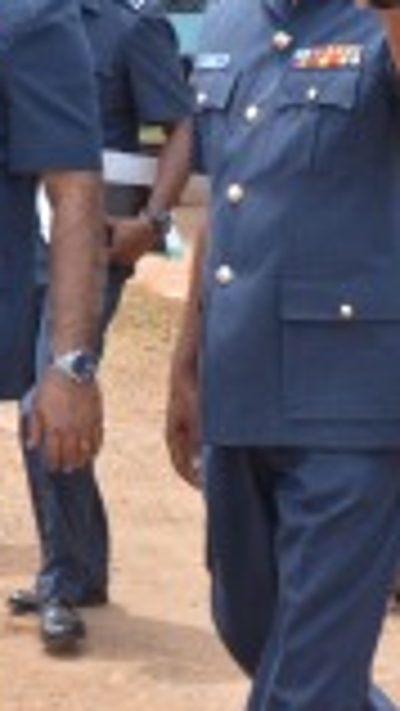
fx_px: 2694
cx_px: 211
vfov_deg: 15.0
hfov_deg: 8.5
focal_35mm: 143
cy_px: 387
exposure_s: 1/160
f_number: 8
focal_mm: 24
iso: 200
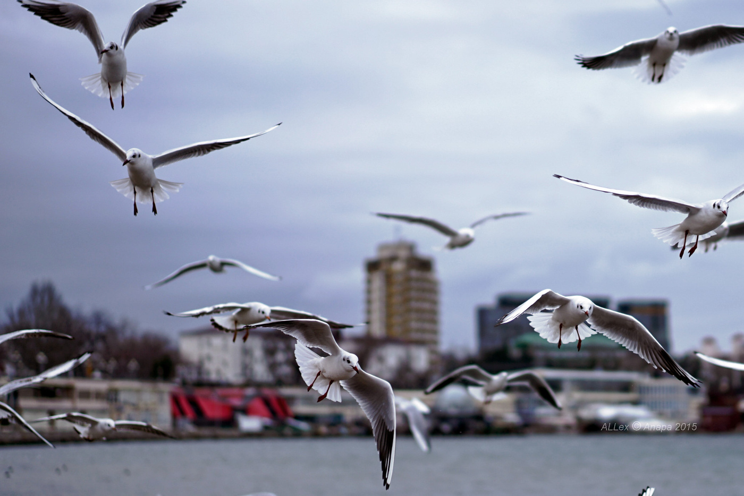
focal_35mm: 55
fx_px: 1137
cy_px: 248
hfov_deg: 36.2
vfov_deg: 24.6
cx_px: 372
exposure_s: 1/1600
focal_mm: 55
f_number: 1.8
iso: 100
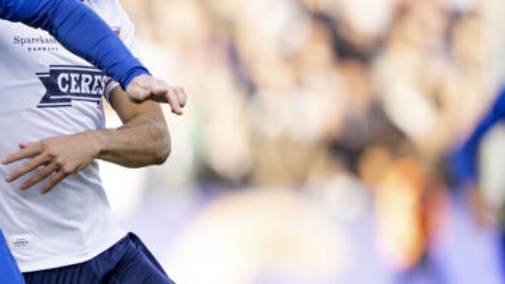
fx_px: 15136
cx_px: -56
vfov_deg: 1.1
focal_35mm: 1130
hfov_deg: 1.9
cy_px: 237
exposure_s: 1/2000
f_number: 2.8
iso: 1000
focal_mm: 400
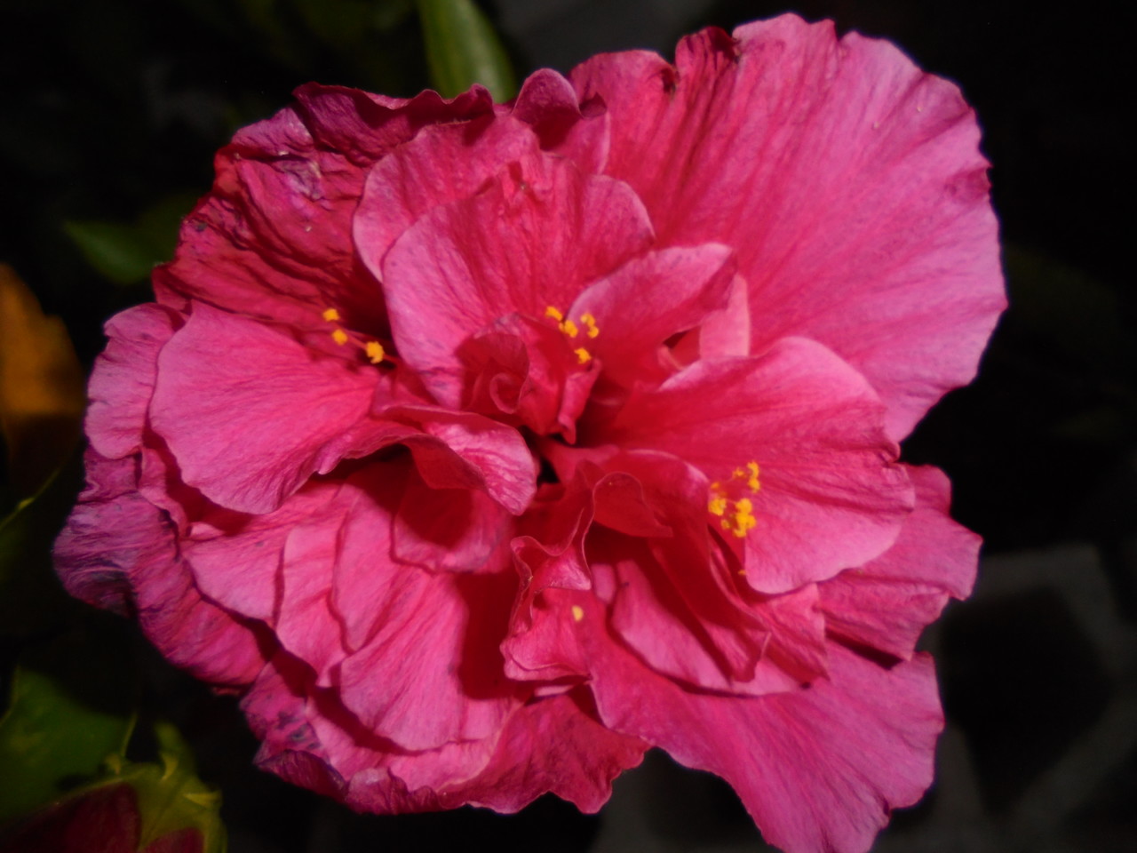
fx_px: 854
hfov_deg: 67.3
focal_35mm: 26
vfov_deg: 53.1
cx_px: 568
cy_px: 426
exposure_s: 1/30
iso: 200
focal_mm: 4.6
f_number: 11.5
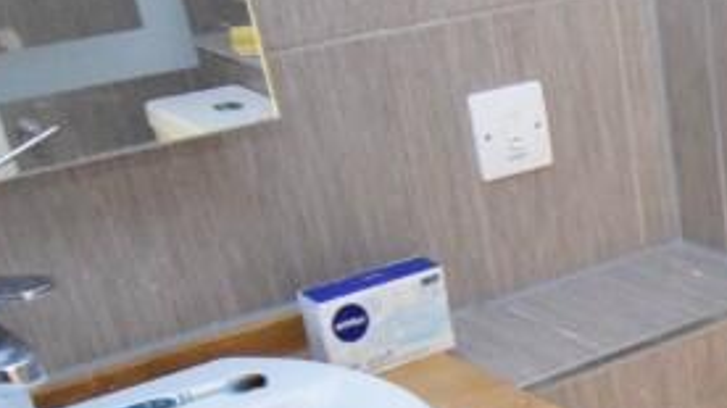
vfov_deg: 16.0
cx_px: 893
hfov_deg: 26.5
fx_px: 1349
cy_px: 590
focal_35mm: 70
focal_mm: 12
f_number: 4
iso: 6400
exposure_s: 1/20
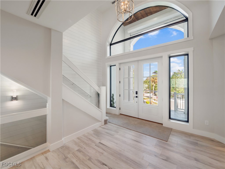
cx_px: 112
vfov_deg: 85.7
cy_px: 84
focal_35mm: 14
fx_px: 91
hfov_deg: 102.1
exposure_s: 1/25
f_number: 7.1
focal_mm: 7
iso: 200
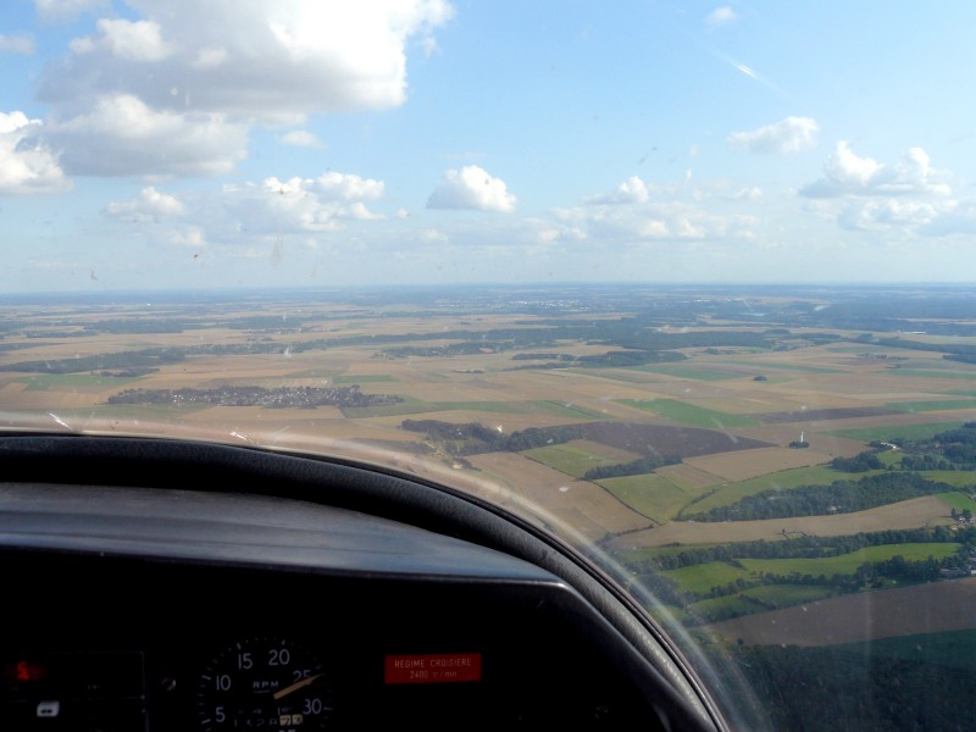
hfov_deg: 51.4
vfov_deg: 39.7
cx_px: 488
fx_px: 1015
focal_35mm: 36
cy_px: 366
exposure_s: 1/500
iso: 100
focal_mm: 6
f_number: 4.5
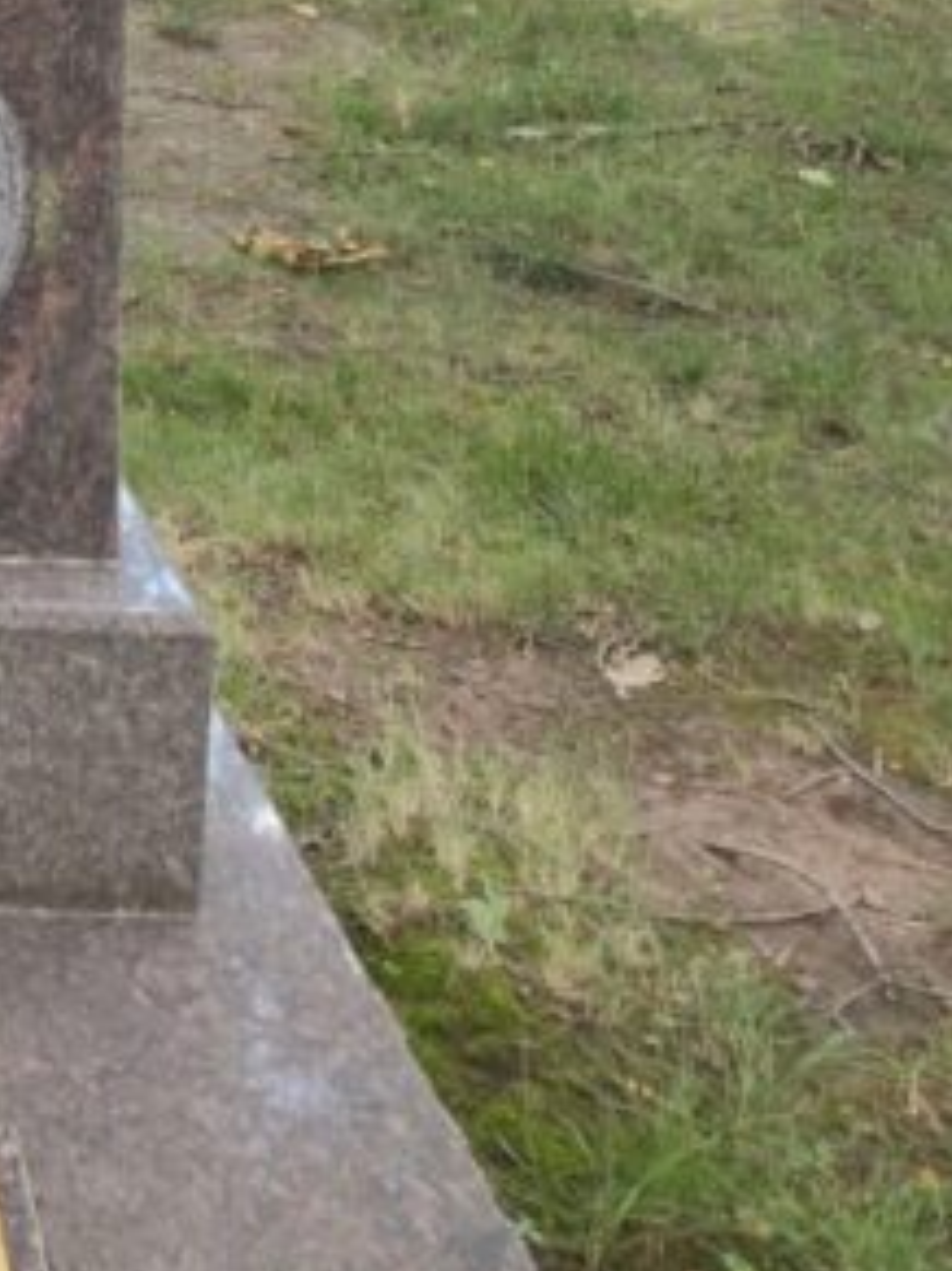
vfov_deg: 21.7
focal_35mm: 81
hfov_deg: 16.0
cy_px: -389
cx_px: -646
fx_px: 2972
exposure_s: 1/120
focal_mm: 5.56
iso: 148
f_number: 1.8
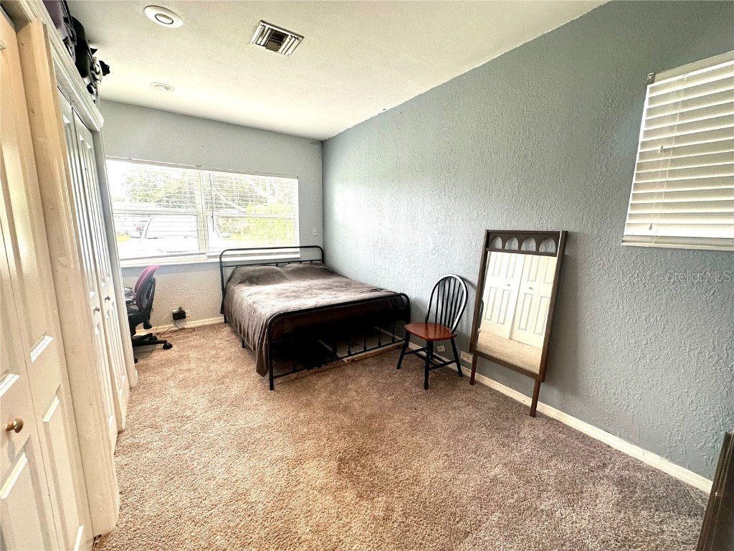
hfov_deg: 102.1
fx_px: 297
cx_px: 367
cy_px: 276
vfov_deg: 85.7
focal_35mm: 14
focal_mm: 2.22
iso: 160
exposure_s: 1/120
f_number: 2.2
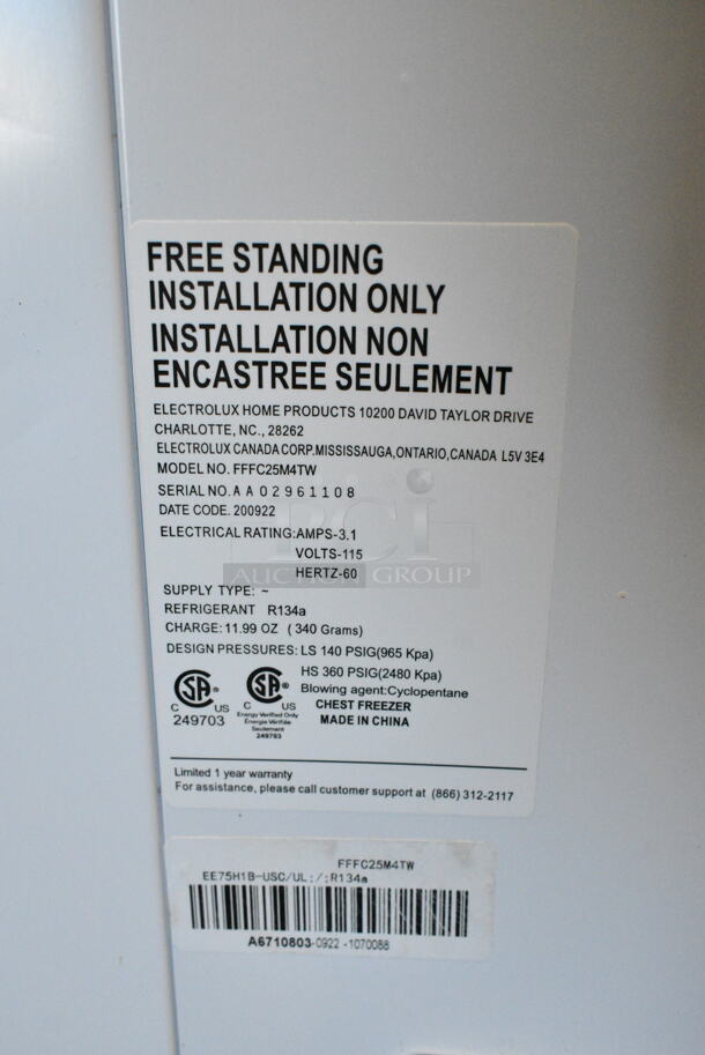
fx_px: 1056
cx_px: 352
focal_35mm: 36
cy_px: 528
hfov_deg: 36.9
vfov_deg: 53.1
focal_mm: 24
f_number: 8
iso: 6400
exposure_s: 1/250
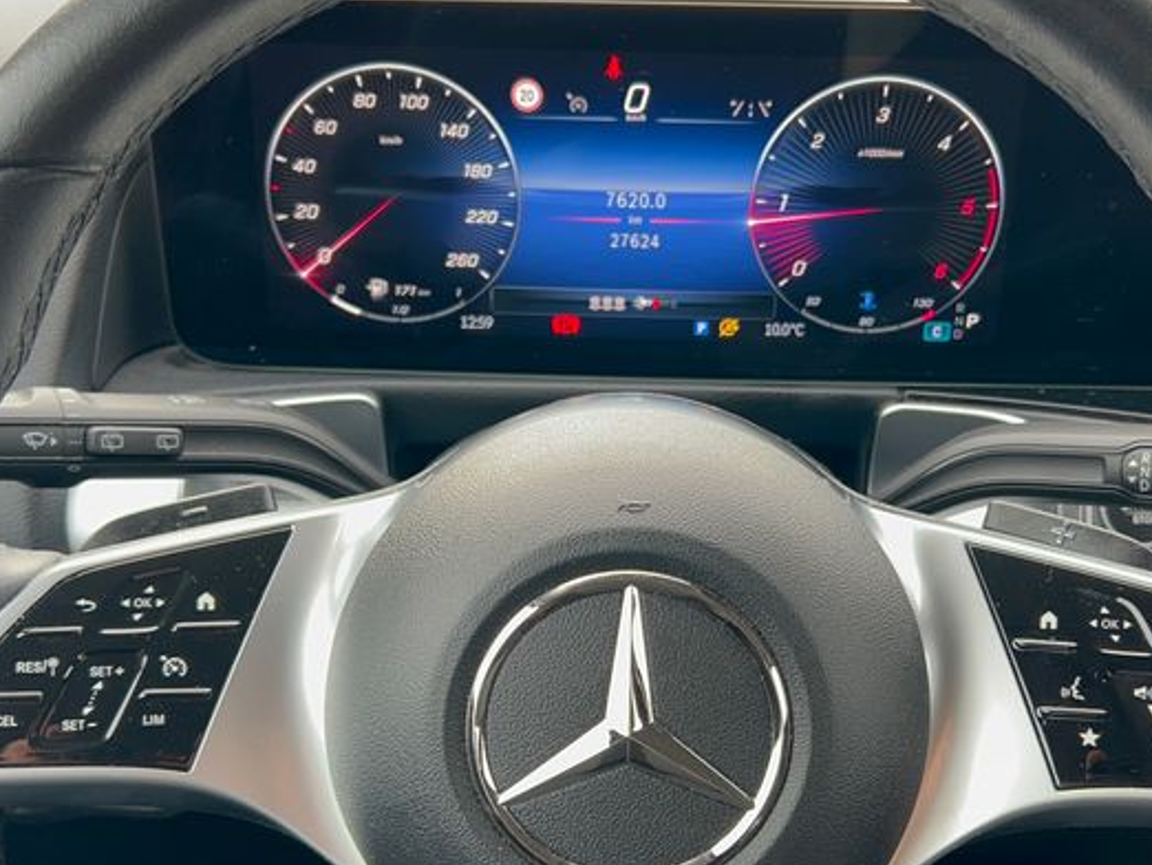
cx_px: 653
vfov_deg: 28.4
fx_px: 1698
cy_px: 594
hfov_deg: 37.4
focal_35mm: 51
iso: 32
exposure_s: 1/50
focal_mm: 5.7
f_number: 1.5
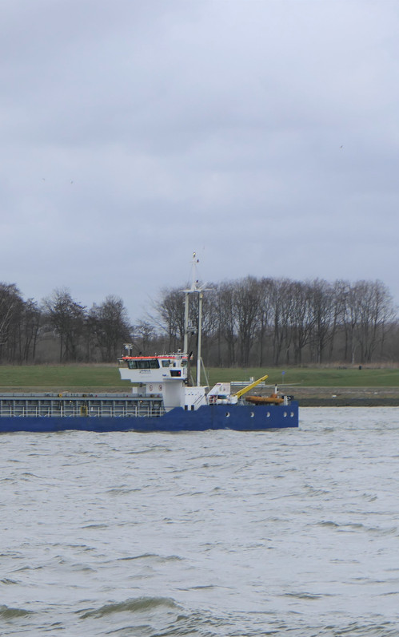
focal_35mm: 187
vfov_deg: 11.2
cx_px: -77
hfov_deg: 7.0
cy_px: 318
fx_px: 3252
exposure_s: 1/800
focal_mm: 44.7
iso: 125
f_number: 4.2
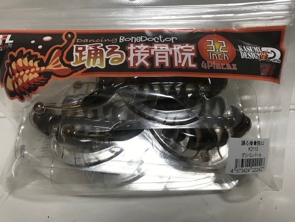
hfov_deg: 63.4
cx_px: 148
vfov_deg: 49.7
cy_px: 111
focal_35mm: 28
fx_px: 239
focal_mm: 3.99
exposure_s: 1/31
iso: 20
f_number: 1.8
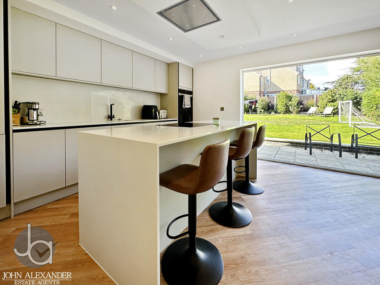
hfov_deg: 102.1
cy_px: 142
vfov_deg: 85.7
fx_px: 154
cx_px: 190
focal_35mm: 14
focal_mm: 2.22
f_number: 2.2
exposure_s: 1/132
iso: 40
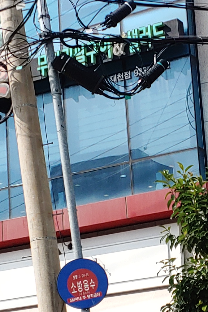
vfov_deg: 19.6
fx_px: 901
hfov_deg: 13.1
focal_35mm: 104
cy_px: 195
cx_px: 171
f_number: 1.5
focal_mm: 4.23
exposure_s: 1/3333
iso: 50
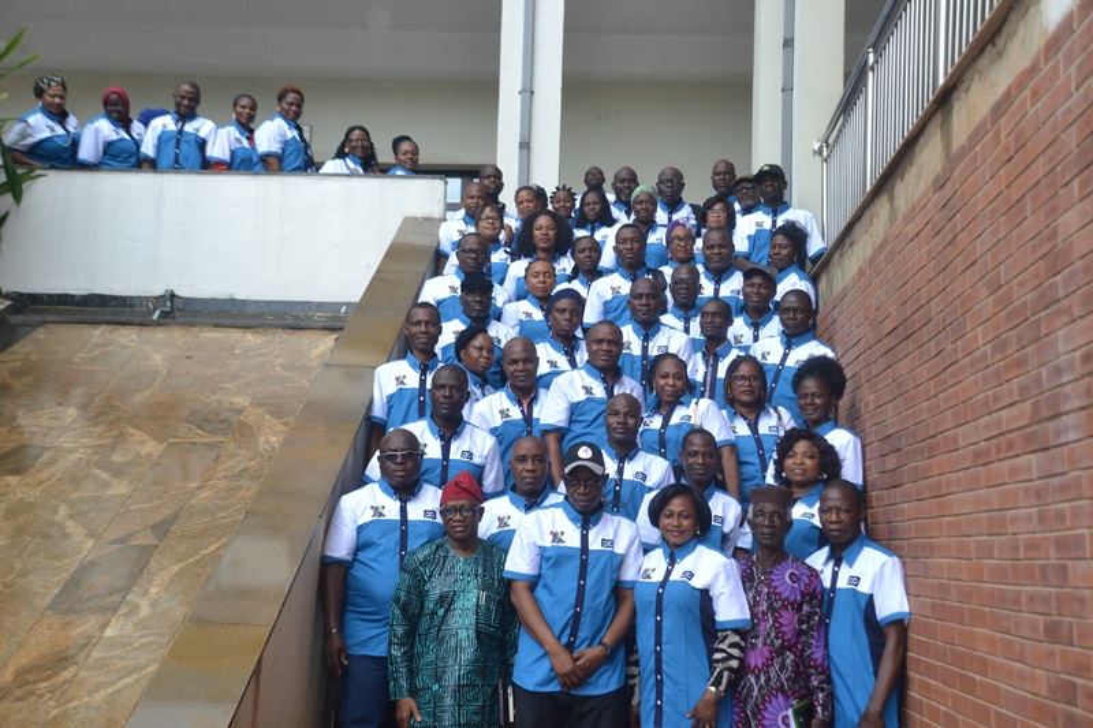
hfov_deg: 46.4
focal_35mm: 42
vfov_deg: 31.9
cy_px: 364
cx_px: 546
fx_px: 1275
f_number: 4
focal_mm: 28
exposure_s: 1/250
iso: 400
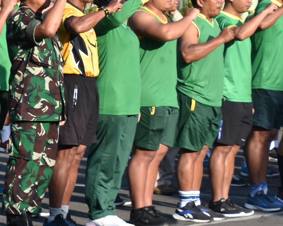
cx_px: -268
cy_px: -98
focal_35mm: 319
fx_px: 2671
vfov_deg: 4.8
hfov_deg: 5.9
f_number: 8
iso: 360
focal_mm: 52
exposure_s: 1/500
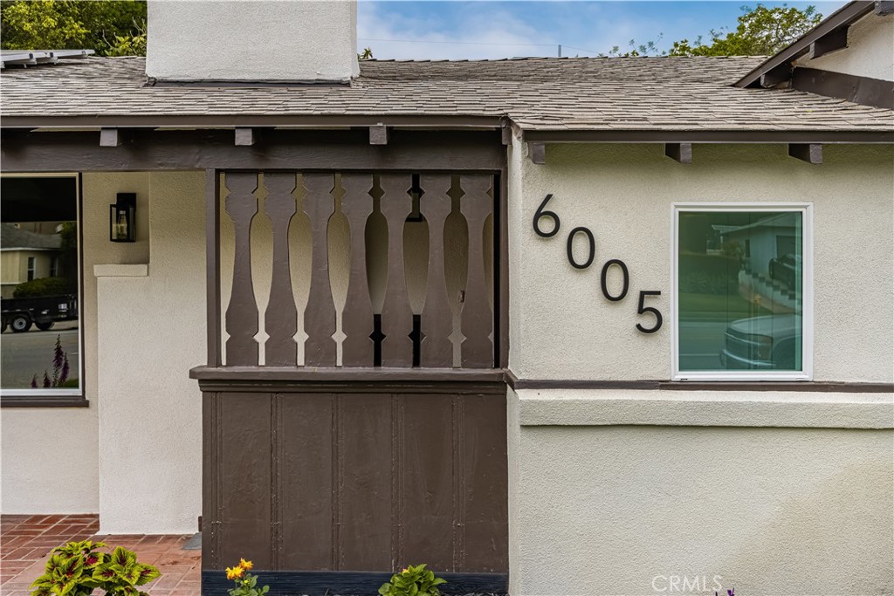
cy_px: 298
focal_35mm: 30
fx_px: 745
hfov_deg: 61.9
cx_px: 447
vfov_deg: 43.6
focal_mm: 30
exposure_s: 1/500
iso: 125
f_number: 8
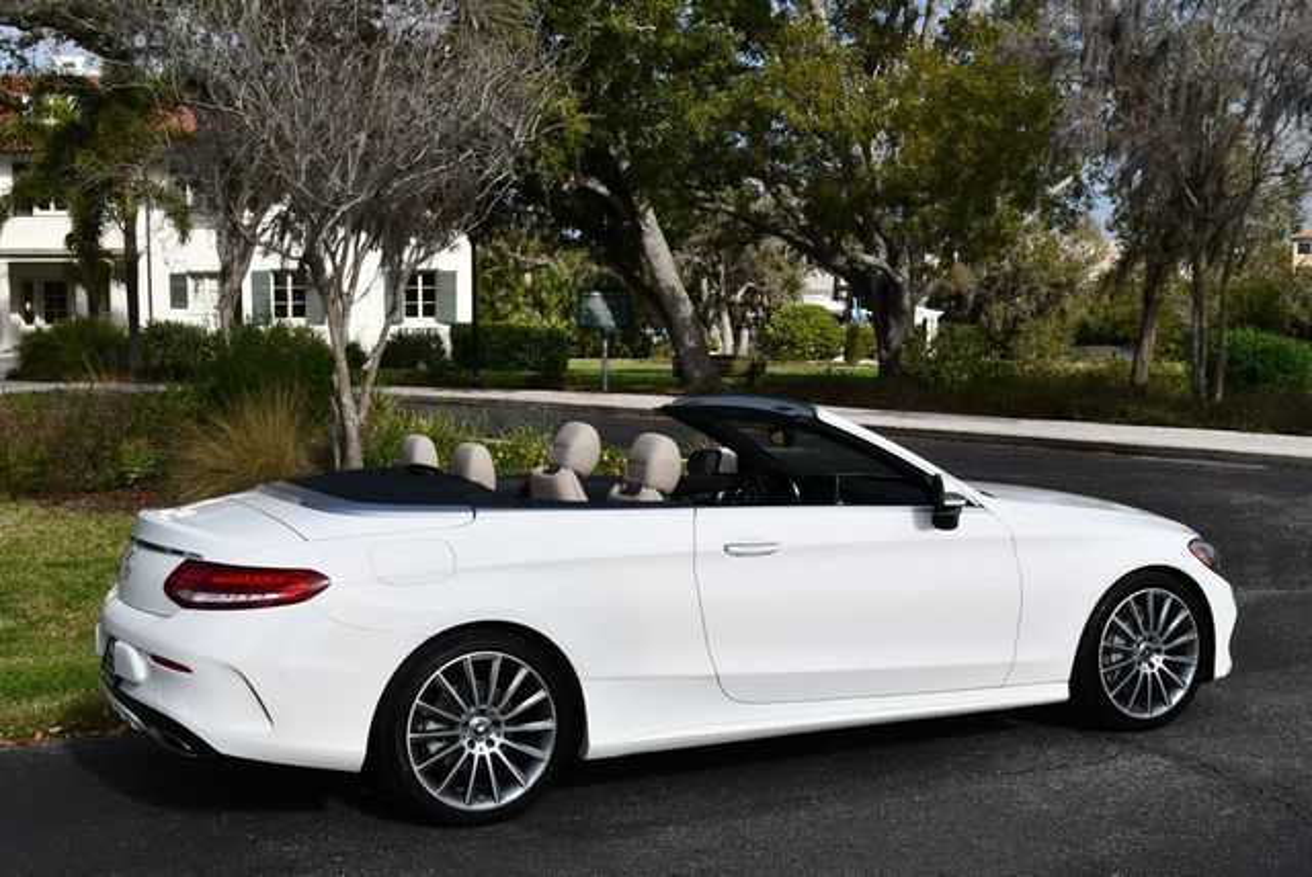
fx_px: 1751
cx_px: 656
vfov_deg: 28.1
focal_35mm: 48
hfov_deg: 41.1
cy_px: 438
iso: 100
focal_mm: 24
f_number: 9
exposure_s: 1/320
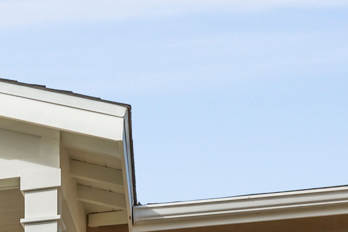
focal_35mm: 68
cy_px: 415
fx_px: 658
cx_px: -53
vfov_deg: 16.7
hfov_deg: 26.8
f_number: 9
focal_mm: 14
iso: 250
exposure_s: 1/640
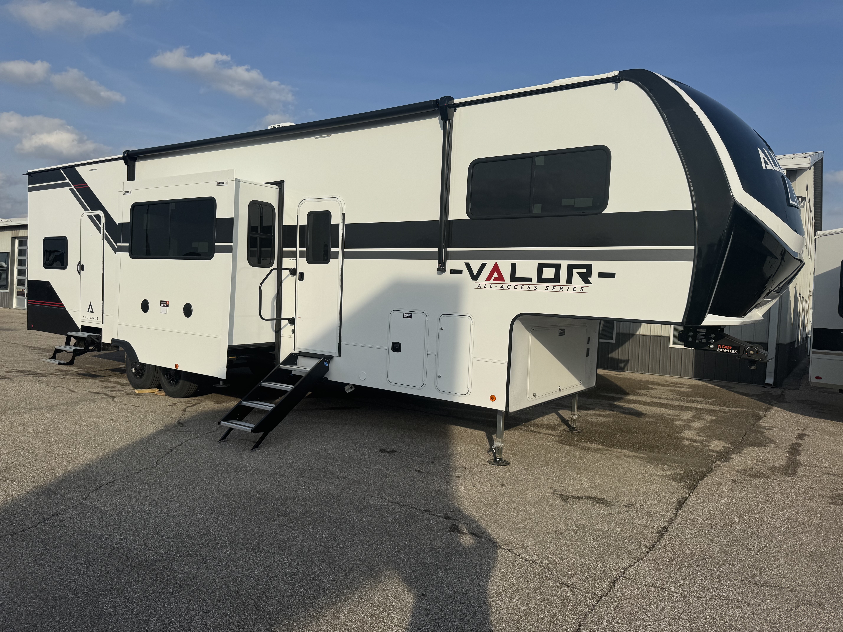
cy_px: 316
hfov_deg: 71.6
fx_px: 584
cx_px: 422
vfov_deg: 56.8
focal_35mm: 24
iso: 80
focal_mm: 6.76
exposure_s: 1/9009
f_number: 1.78
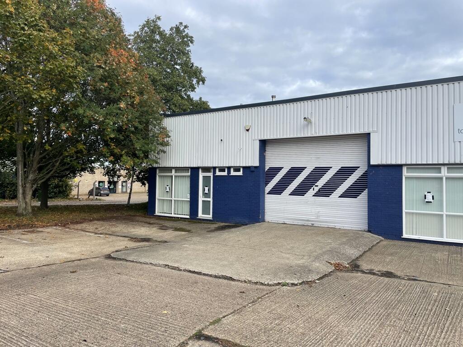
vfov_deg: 53.1
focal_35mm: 26
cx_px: 232
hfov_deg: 67.3
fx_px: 348
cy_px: 174
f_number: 1.6
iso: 32
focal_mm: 4.2
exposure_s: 1/1595
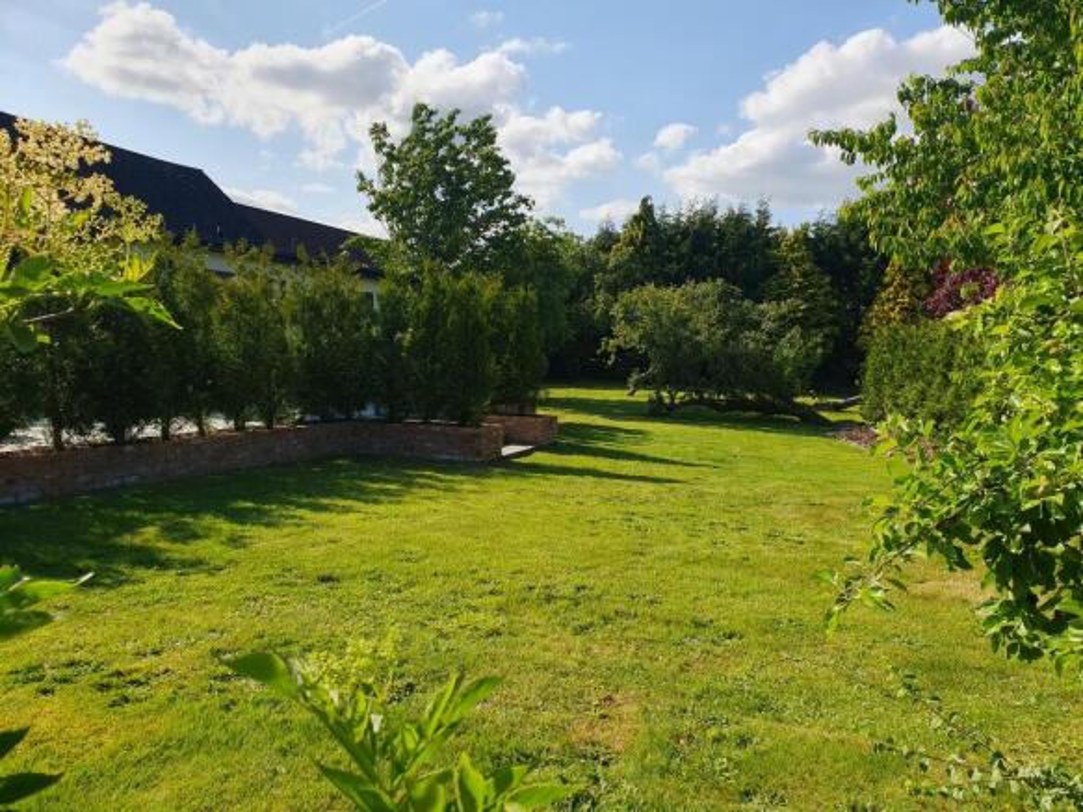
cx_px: 542
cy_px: 406
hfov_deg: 67.3
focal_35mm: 26
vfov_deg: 53.0
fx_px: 813
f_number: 2.4
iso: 50
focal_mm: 4.32
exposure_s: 1/1740
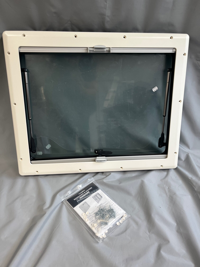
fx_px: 200
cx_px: 100
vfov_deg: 67.3
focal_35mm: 26
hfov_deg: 53.1
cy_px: 134
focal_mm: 5.1
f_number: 1.6
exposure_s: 1/100
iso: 80
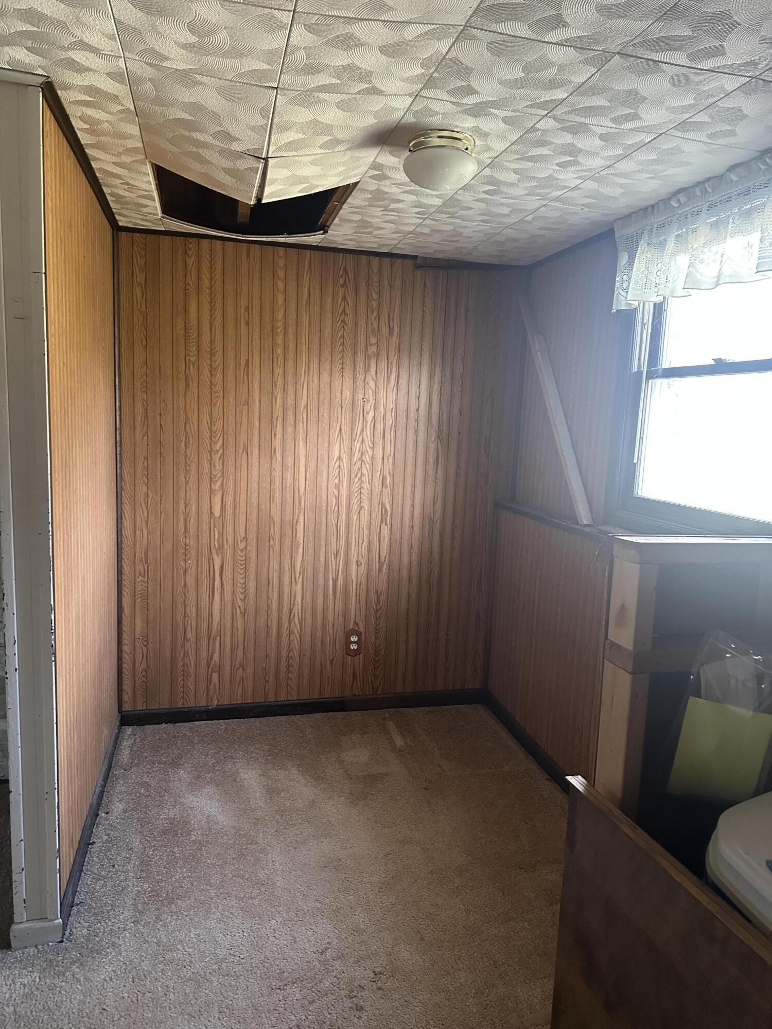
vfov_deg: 71.6
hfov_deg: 56.8
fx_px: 714
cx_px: 386
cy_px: 514
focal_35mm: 24
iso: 800
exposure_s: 1/60
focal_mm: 6.86
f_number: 1.78
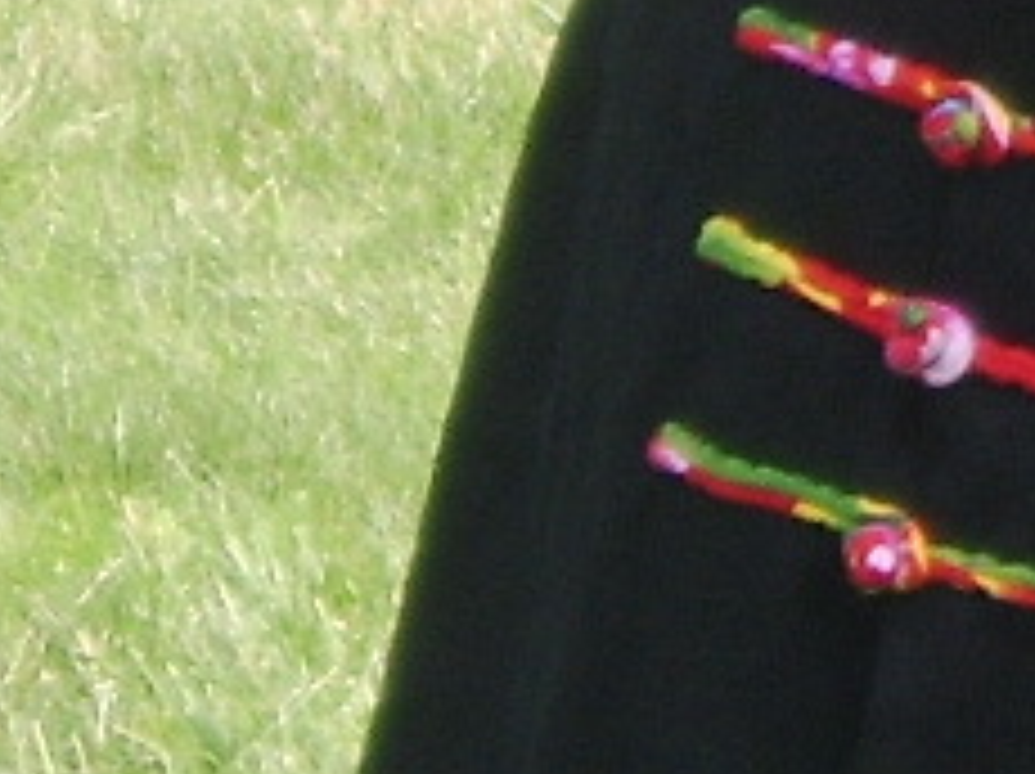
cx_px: 1503
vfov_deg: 2.4
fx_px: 18100
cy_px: -1530
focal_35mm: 606
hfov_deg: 3.3
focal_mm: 22.74
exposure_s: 1/162
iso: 71
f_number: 4.9
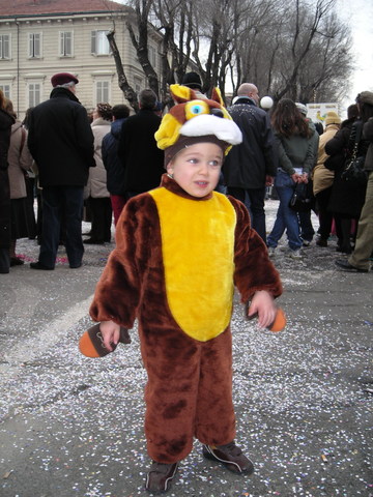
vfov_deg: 49.0
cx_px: 186
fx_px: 546
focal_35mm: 38
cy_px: 248
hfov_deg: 37.7
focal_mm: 6.3
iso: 50
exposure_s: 1/30
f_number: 3.2
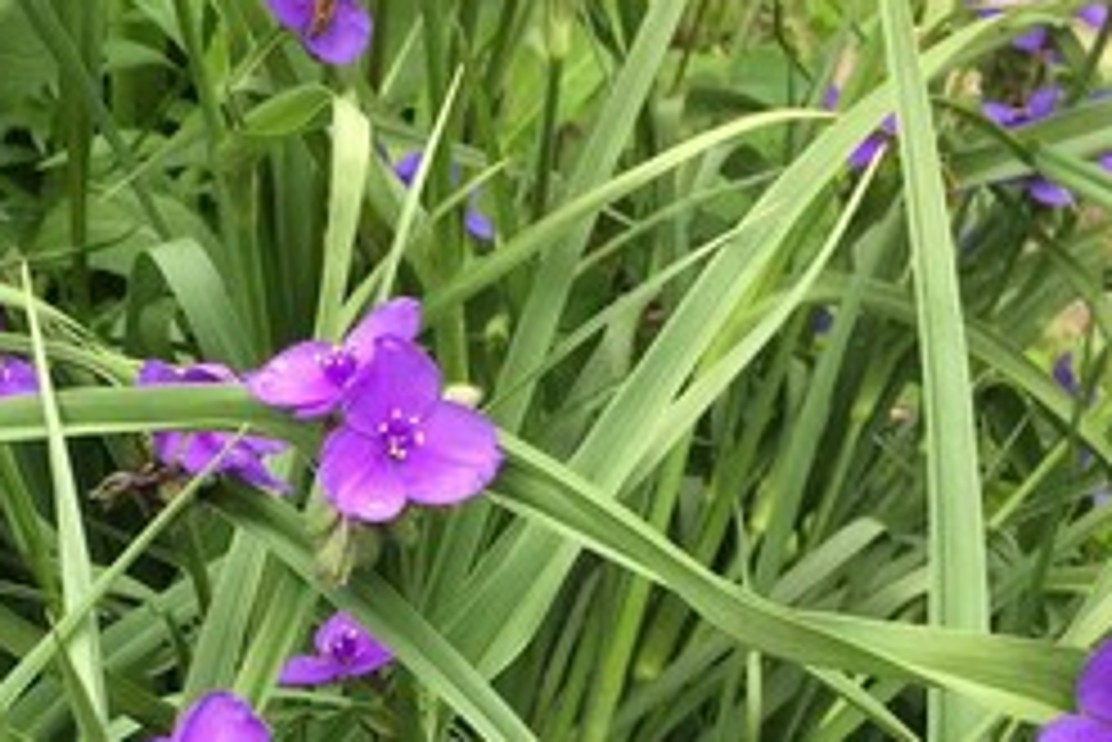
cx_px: 257
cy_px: 843
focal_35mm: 72
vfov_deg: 18.2
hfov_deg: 27.6
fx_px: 2225
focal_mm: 4.15
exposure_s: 1/126
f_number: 2.2
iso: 32
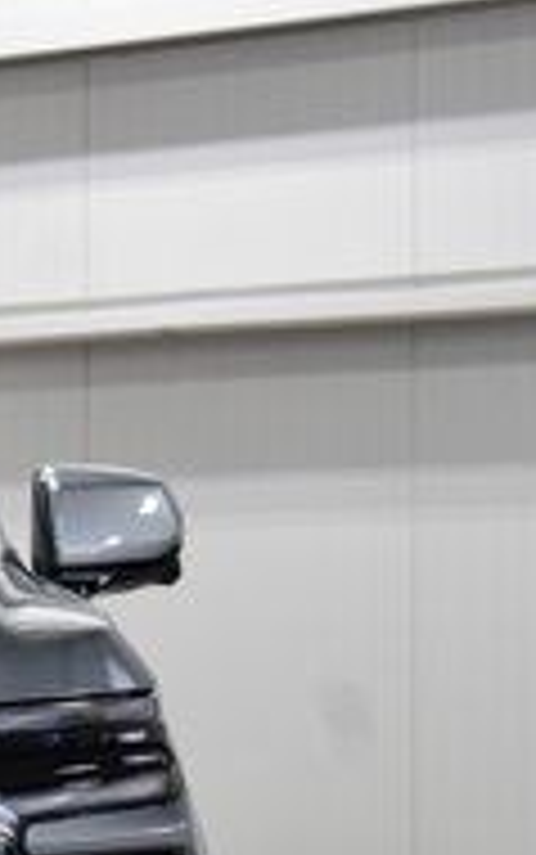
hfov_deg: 6.9
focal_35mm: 185
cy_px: 808
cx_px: -559
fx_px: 4317
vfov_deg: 11.2
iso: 1600
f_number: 8
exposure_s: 1/60
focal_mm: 36
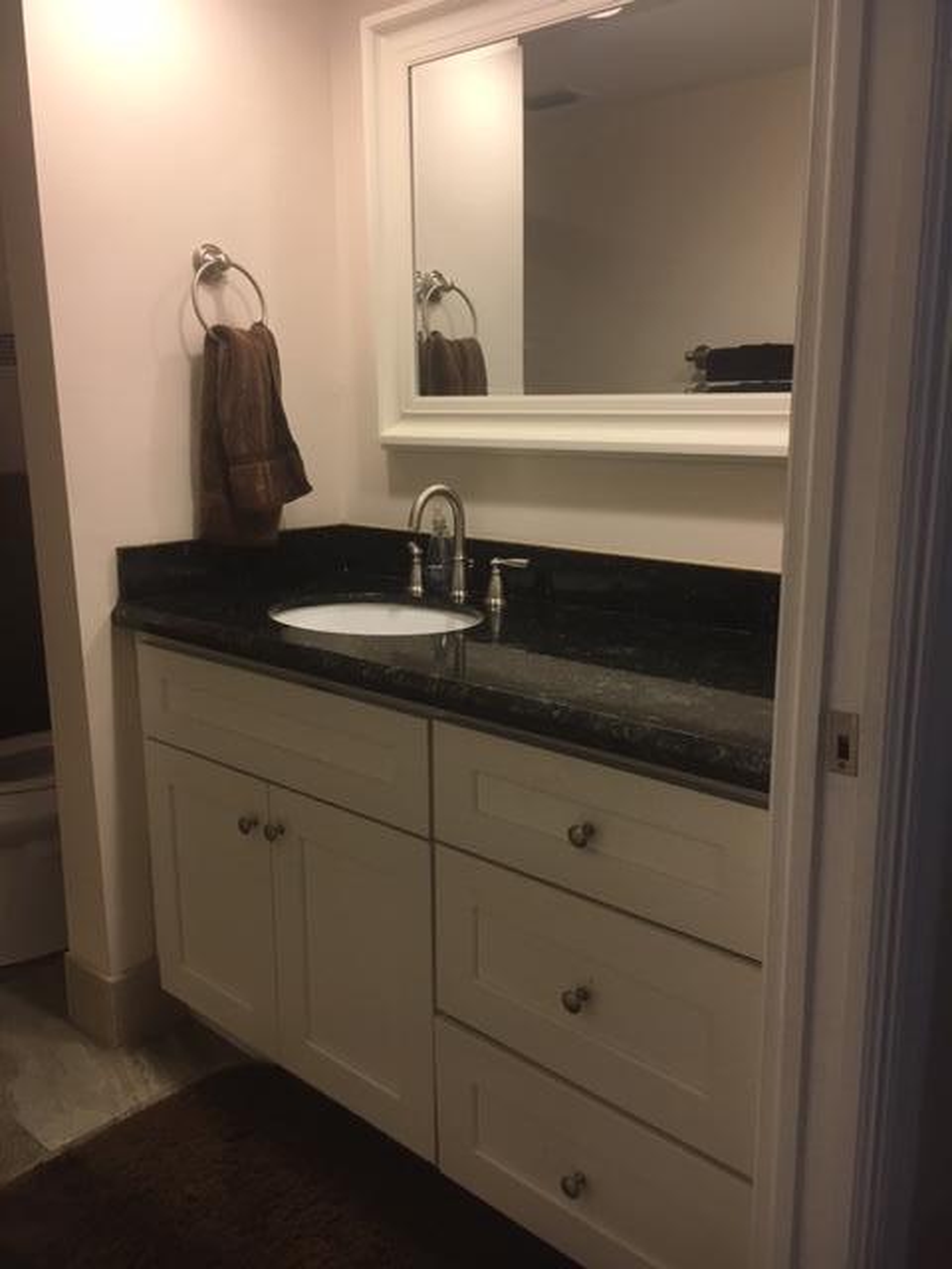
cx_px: 476
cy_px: 634
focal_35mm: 29
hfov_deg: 48.2
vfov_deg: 61.7
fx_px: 1063
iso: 80
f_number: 2.2
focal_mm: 4.15
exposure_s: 1/30
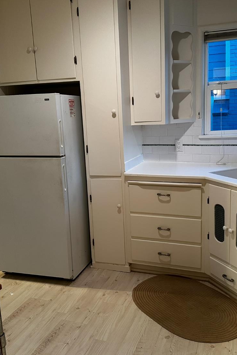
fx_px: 336
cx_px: 122
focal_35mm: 34
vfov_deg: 55.8
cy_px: 178
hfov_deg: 38.9
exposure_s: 1/60
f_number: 1.78
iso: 400
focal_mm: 6.86
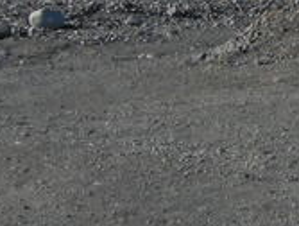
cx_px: 591
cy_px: -30
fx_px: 1852
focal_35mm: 214
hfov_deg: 8.7
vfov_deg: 6.9
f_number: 6.8
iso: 100
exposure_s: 1/330
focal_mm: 7.5
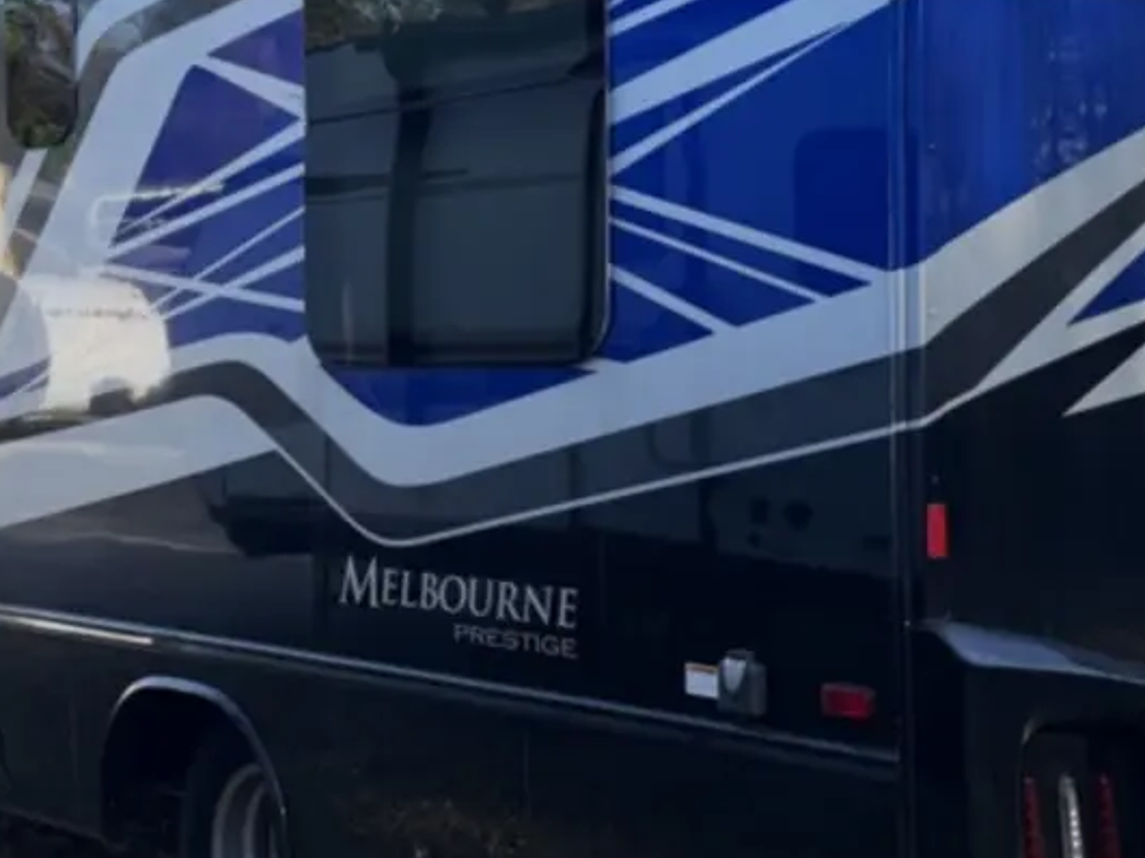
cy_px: 336
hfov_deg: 32.2
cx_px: 634
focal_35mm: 60
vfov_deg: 24.4
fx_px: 1984
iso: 100
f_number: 1.78
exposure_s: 1/1493
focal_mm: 6.76
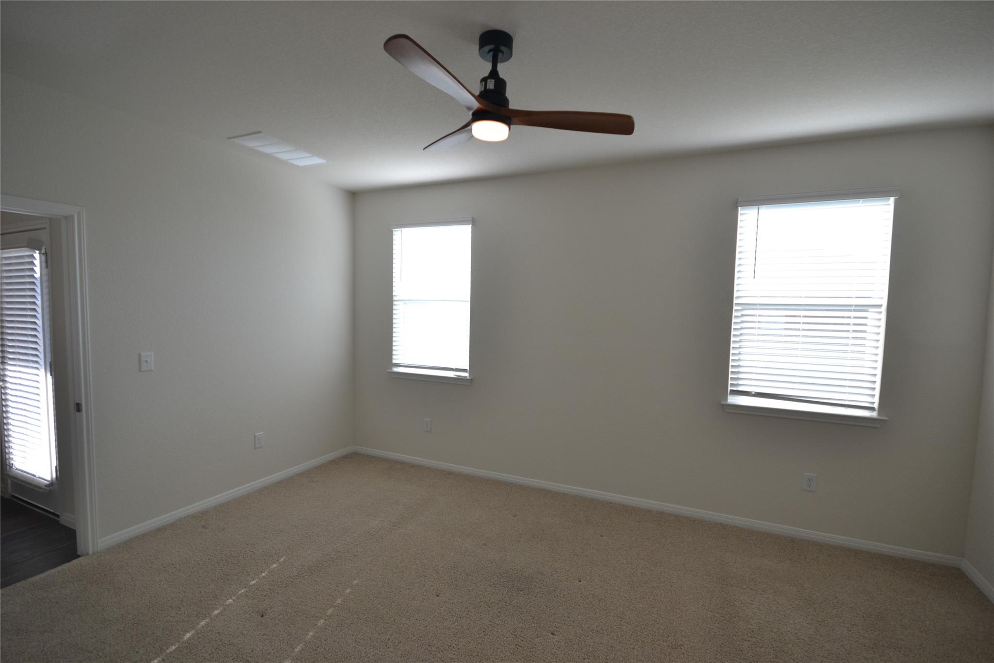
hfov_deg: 100.4
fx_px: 414
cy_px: 332
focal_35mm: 15
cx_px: 497
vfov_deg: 77.3
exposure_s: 1/125
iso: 320
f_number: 5.6
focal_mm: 10
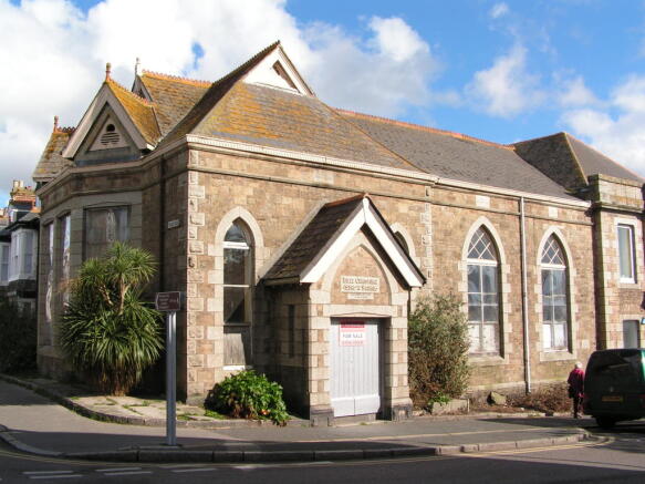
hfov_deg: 49.0
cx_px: 322
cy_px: 242
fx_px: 708
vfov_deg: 37.7
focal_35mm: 38
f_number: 5.6
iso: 50
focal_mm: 6.3
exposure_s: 1/250
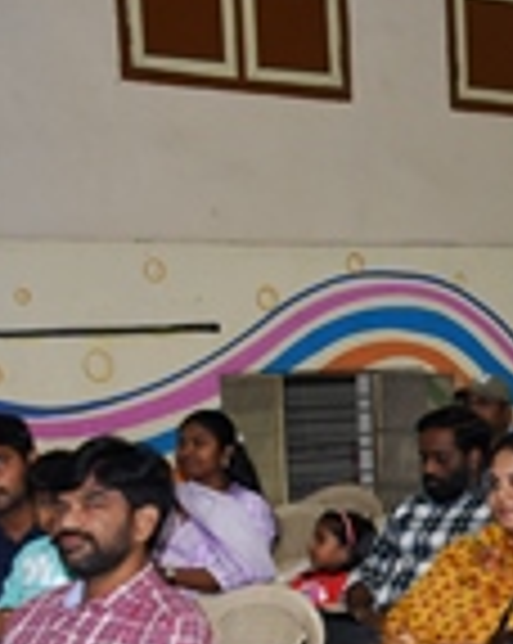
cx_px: 976
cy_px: 543
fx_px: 2187
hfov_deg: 12.1
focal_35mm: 115
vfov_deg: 16.6
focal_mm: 26
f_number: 6.3
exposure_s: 1/160
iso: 500
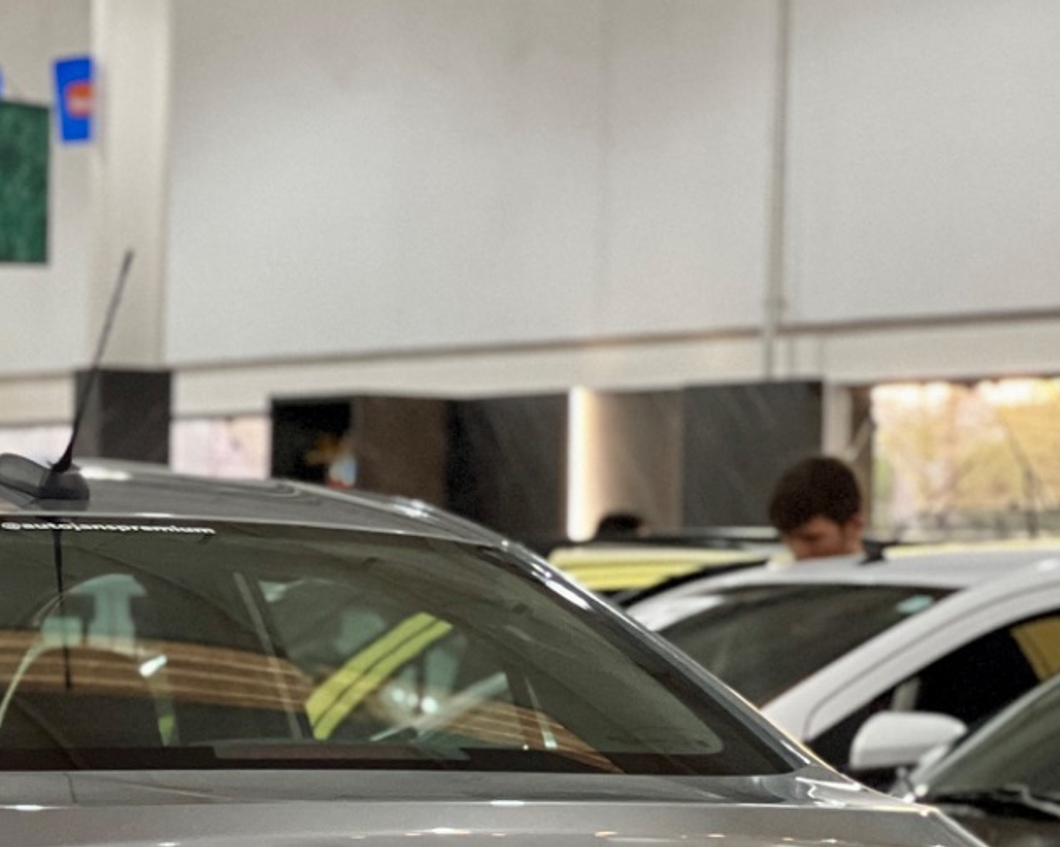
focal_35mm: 228
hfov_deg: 8.4
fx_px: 7151
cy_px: 998
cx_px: -2
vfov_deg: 6.7
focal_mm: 9
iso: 320
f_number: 2.8
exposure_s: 1/40
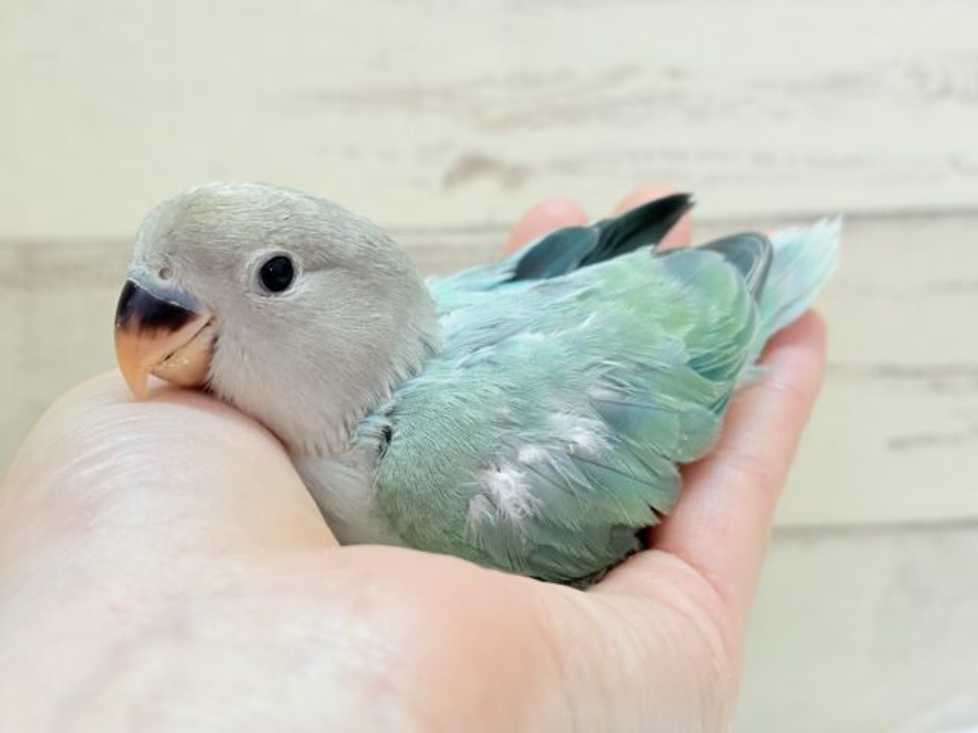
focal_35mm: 52
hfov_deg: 36.8
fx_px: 1469
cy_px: 366
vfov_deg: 28.0
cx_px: 489
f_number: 1.6
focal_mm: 5.96
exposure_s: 1/50
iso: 125
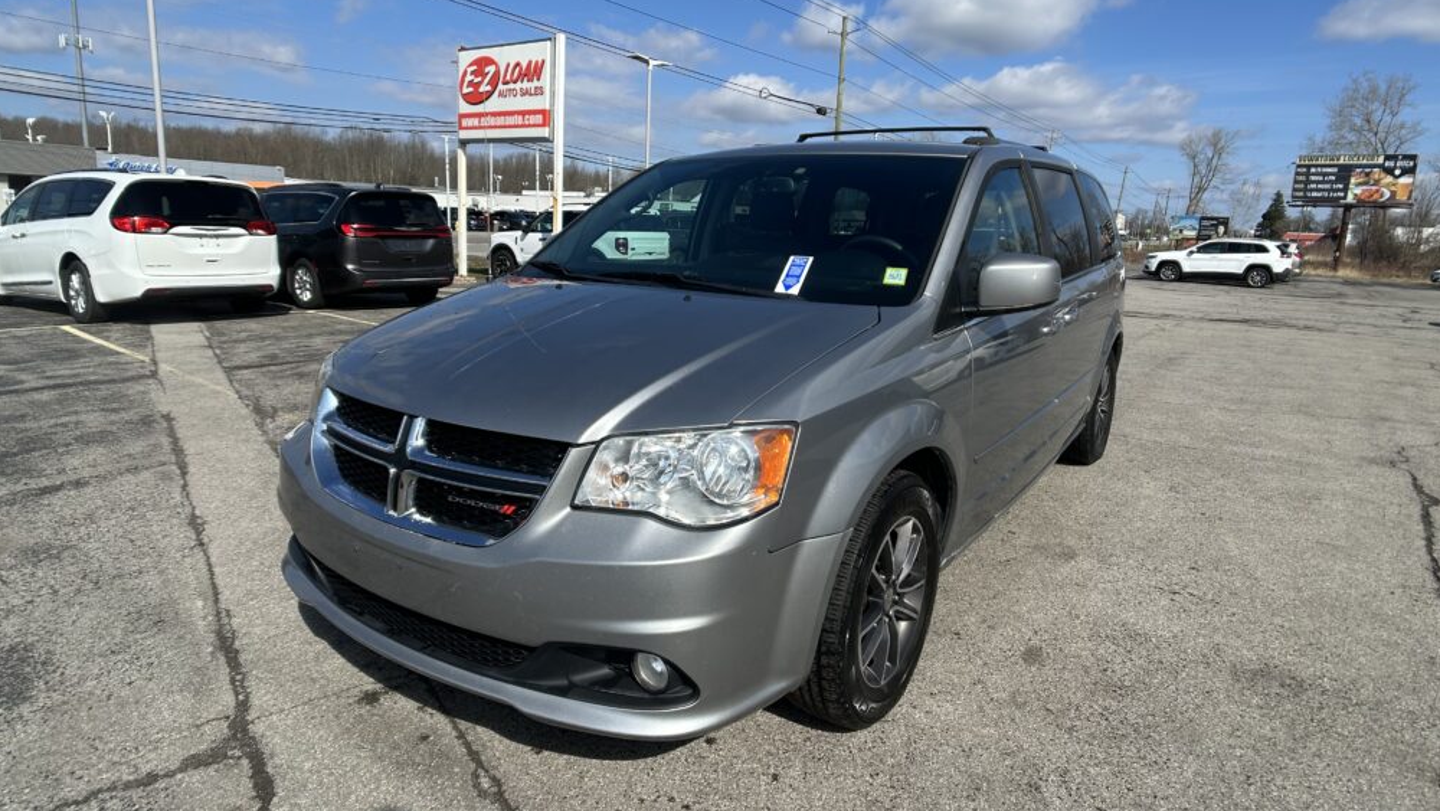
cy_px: 360
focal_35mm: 29
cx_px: 708
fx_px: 1108
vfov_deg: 40.2
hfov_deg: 66.1
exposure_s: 1/4831
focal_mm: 5.7
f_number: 1.5
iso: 50
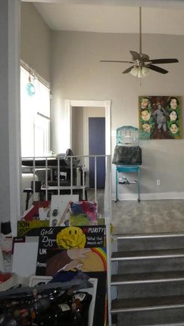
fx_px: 312
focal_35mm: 36
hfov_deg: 31.2
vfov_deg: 55.3
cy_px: 159
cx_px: 170
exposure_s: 1/60
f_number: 3.3
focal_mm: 4.3
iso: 800
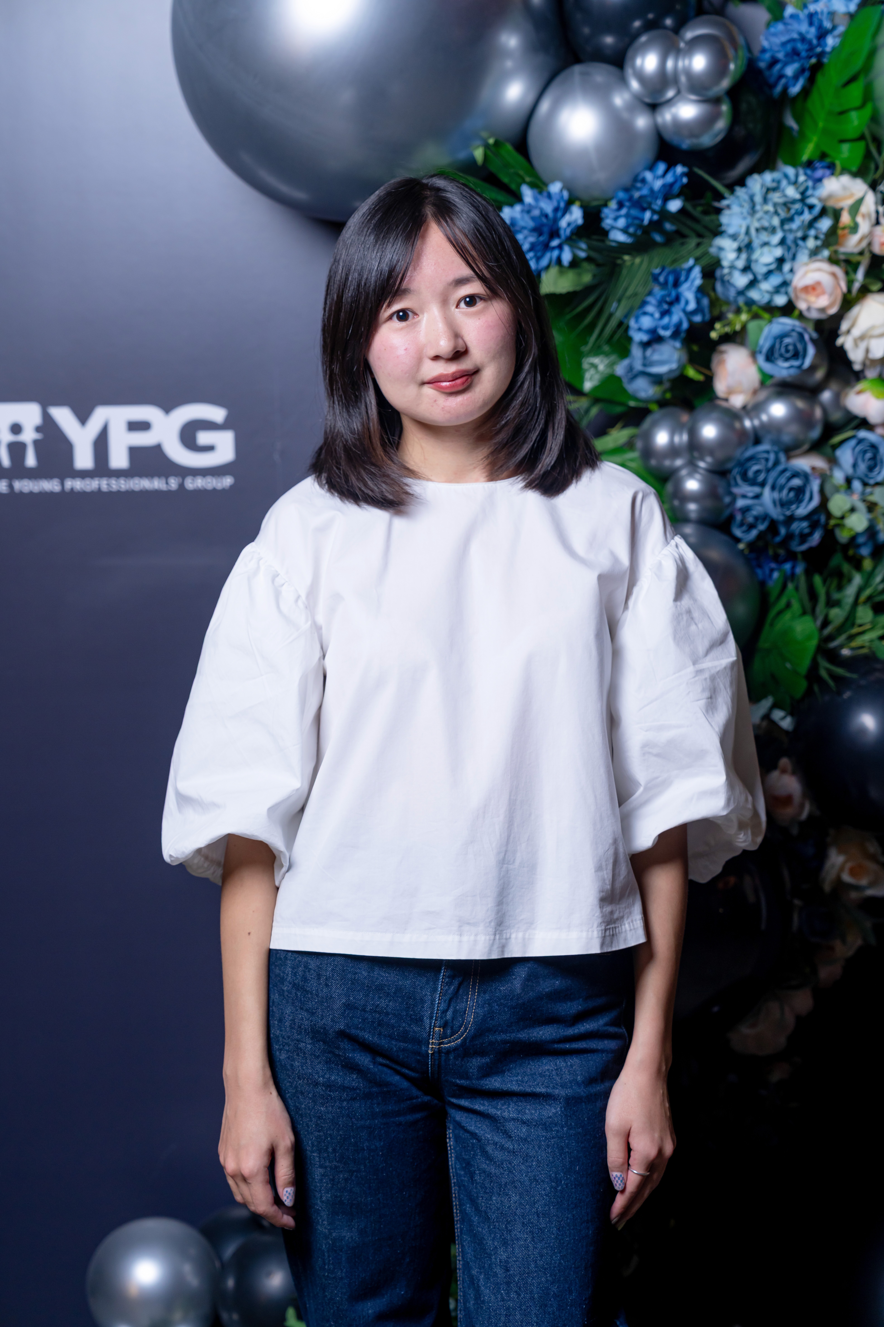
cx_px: 442
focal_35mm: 67
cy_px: 664
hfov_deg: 20.3
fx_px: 2468
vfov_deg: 30.1
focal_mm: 67
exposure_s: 1/125
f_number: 4
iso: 400
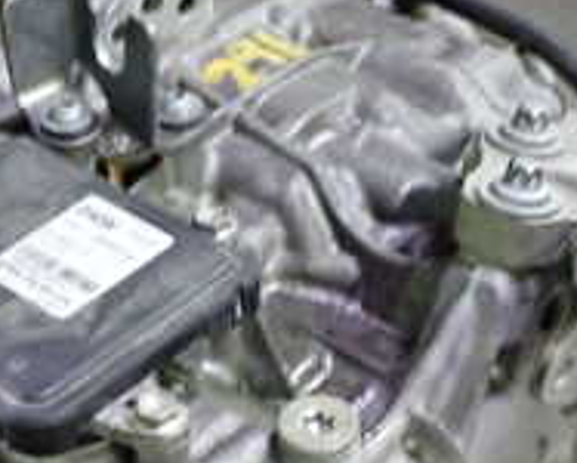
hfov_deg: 20.3
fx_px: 1607
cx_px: 201
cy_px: 531
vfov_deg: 15.9
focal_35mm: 94
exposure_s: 1/30
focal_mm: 5.4
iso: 640
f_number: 2.3
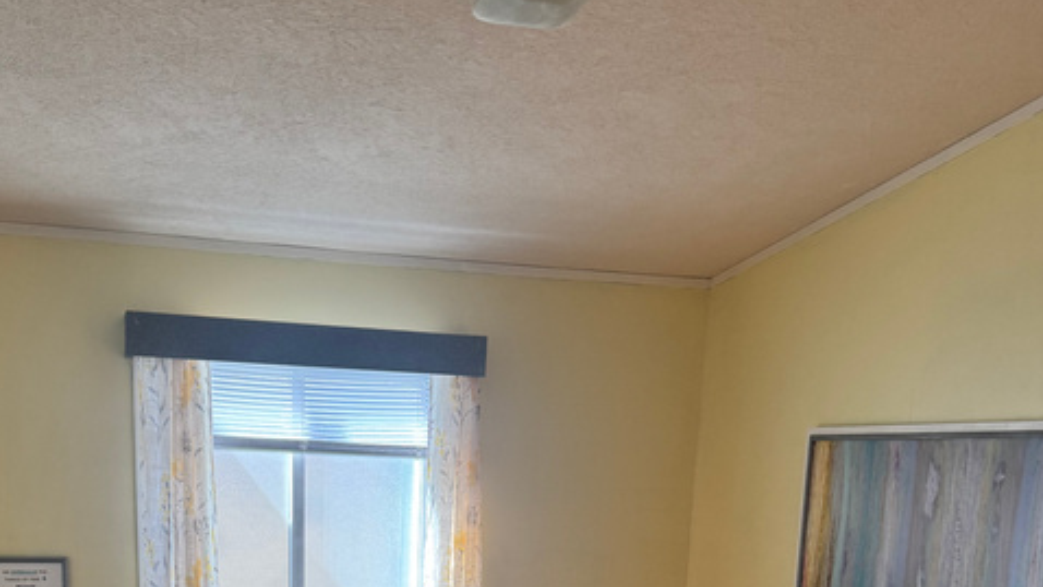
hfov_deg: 48.1
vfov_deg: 25.5
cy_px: 703
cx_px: 419
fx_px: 1162
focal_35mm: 42
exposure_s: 1/121
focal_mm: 6.76
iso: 160
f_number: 1.78
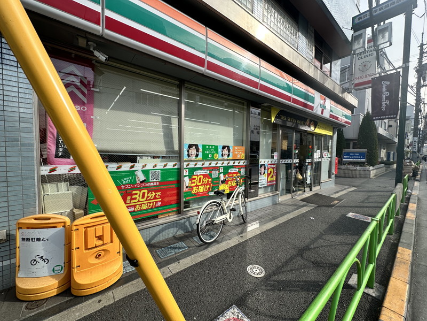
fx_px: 173
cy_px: 160
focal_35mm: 14
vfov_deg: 85.7
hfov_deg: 102.1
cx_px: 214
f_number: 2.2
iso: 40
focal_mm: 2.22
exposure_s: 1/651
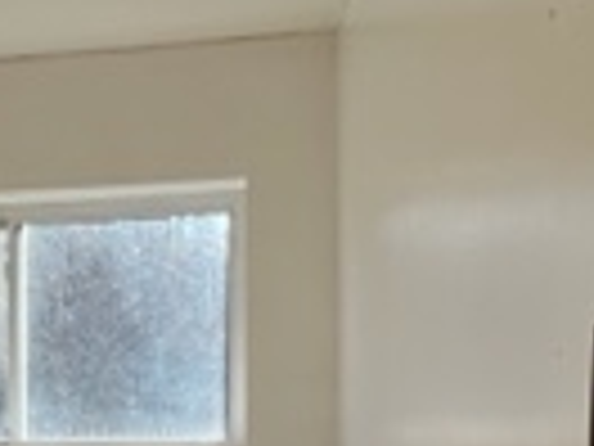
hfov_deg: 28.0
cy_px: 482
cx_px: -63
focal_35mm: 63
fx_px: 1081
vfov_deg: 22.1
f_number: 1.8
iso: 32
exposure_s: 1/150
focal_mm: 1.57
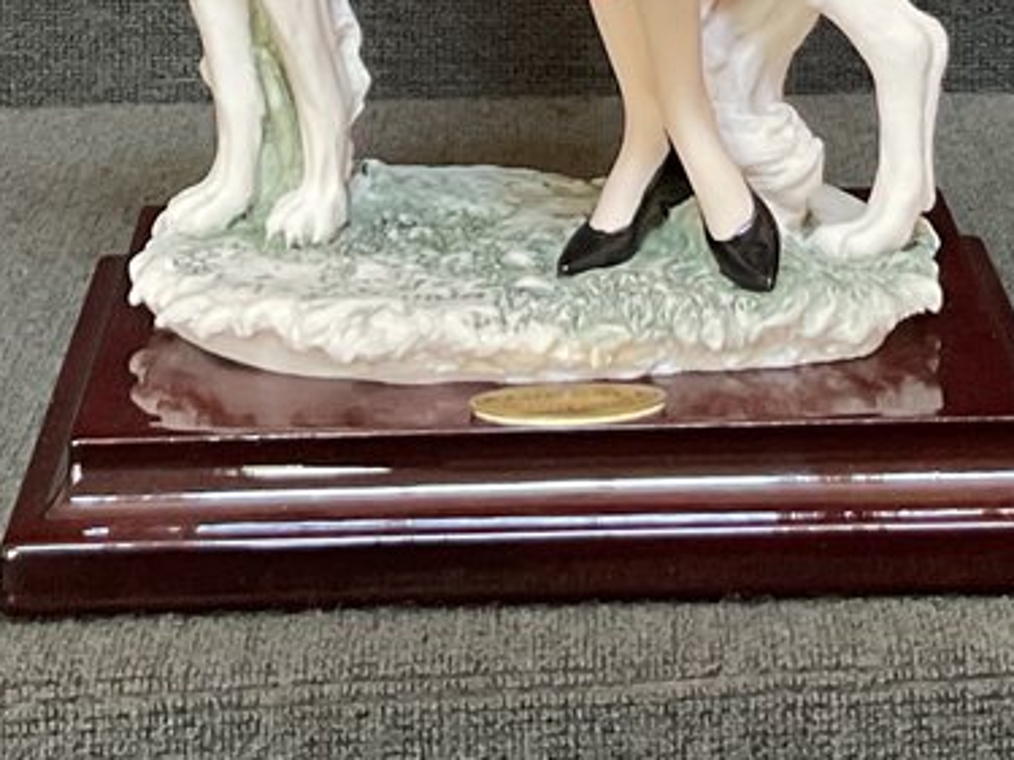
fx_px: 3426
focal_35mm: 117
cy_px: -680
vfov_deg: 11.6
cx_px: 602
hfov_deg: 16.8
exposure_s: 1/40
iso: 200
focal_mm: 3
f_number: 1.8
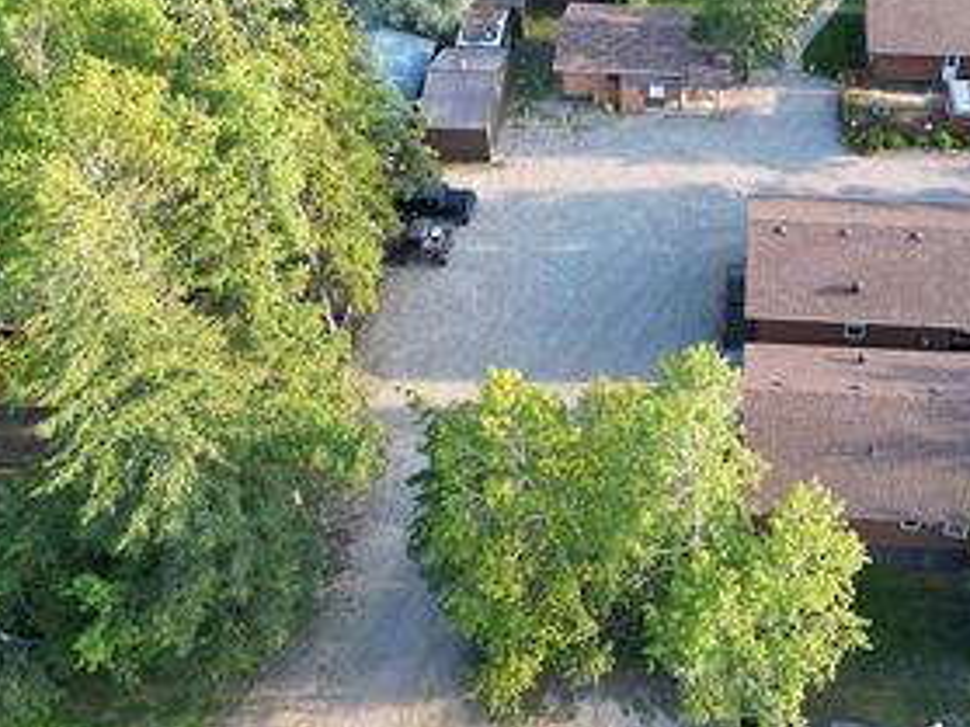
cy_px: 146
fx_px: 1232
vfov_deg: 32.0
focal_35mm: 44
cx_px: 702
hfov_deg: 41.9
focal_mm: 6.72
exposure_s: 1/200
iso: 100
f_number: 1.7
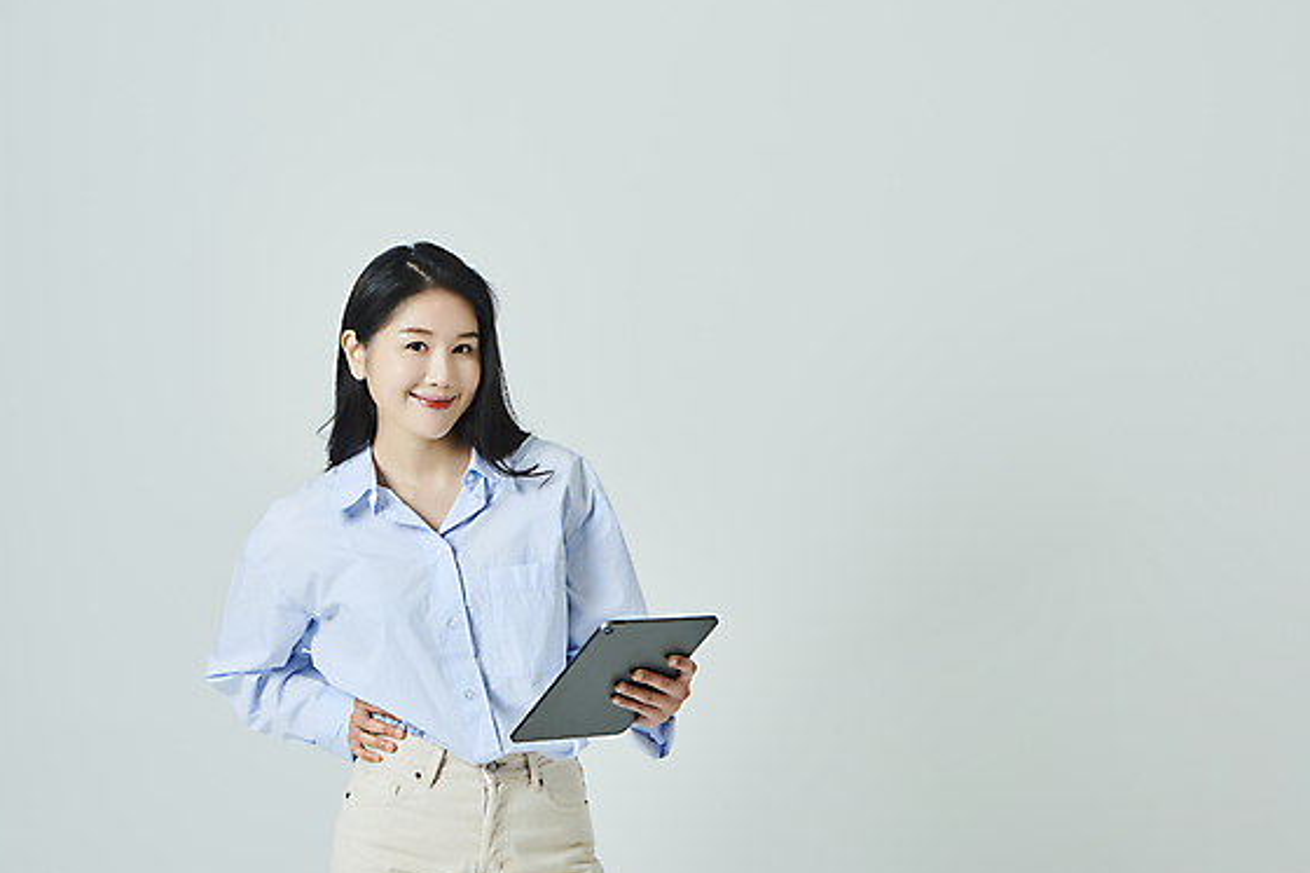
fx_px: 2728
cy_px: 454
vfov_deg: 18.2
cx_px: 669
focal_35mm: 75
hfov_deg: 27.0
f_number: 11
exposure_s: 1/125
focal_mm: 70
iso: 100
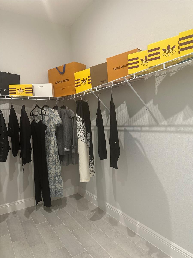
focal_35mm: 24
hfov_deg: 56.8
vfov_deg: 71.6
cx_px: 96
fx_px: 178
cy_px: 129
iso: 250
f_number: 1.78
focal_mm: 6.86
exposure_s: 1/60
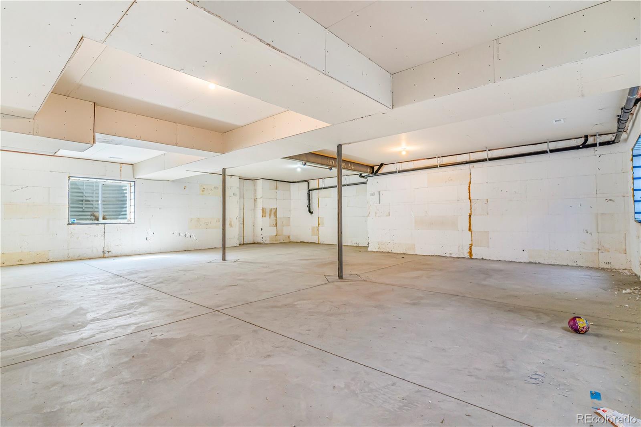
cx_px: 320
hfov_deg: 93.3
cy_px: 214
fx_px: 303
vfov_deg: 70.4
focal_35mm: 17
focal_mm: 17
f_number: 10
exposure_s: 1/4
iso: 320
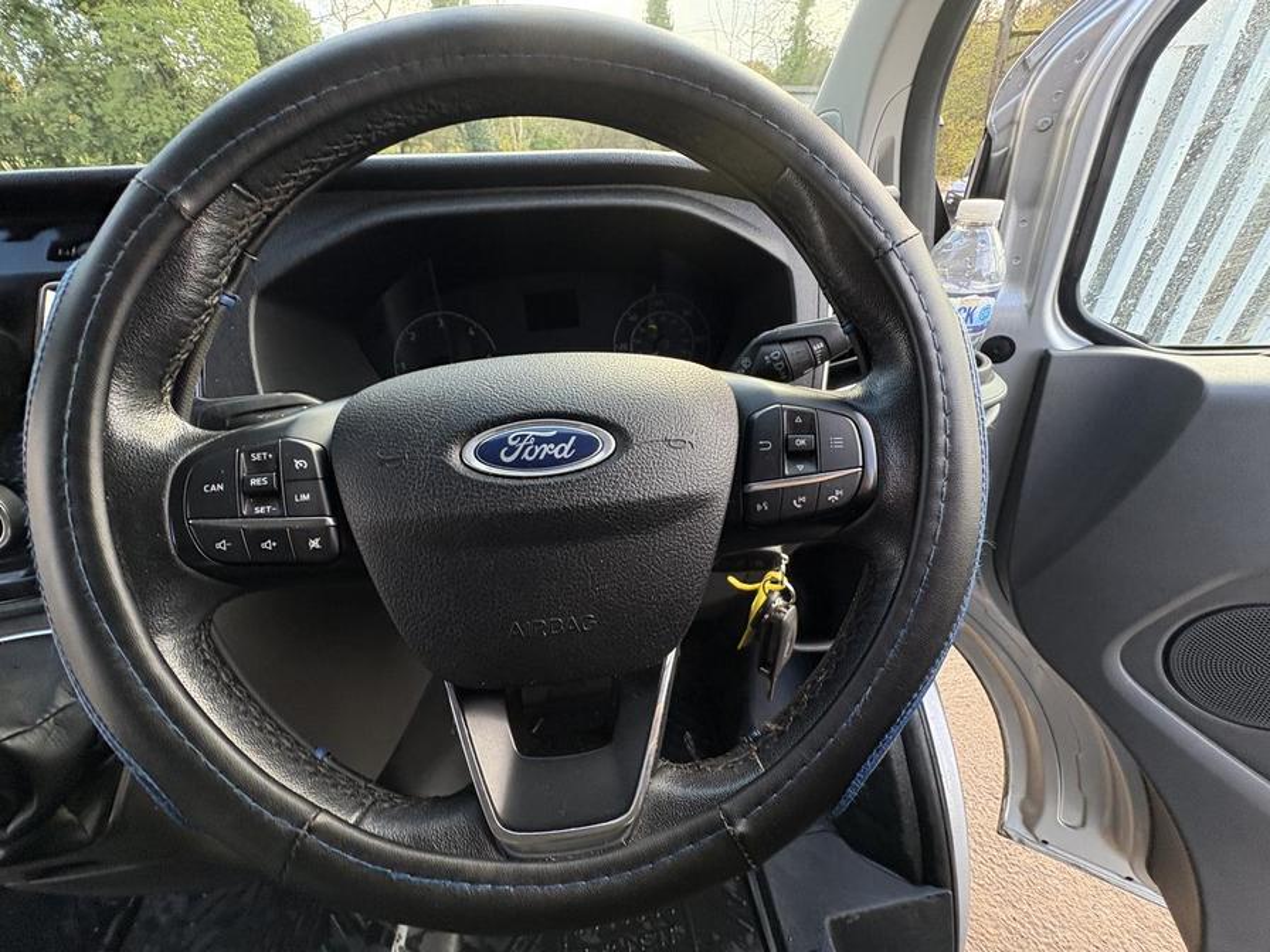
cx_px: 635
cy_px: 476
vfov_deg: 85.7
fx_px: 514
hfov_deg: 102.1
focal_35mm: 14
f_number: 2.2
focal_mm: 2.22
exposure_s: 1/99
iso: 160
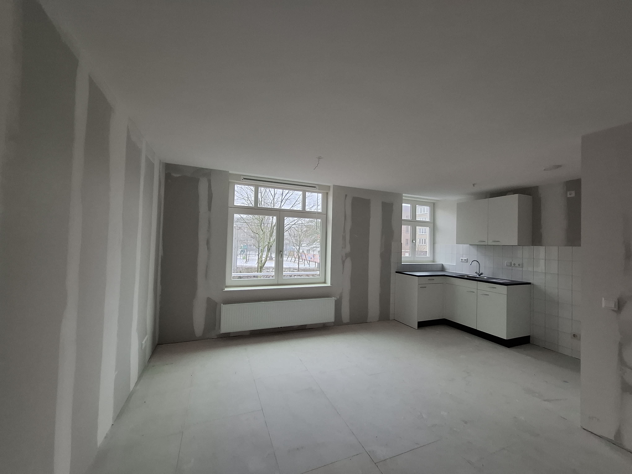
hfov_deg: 106.2
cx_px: 316
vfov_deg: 89.9
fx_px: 237
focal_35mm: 13
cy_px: 237
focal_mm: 1.7
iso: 160
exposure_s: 1/50
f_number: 2.2
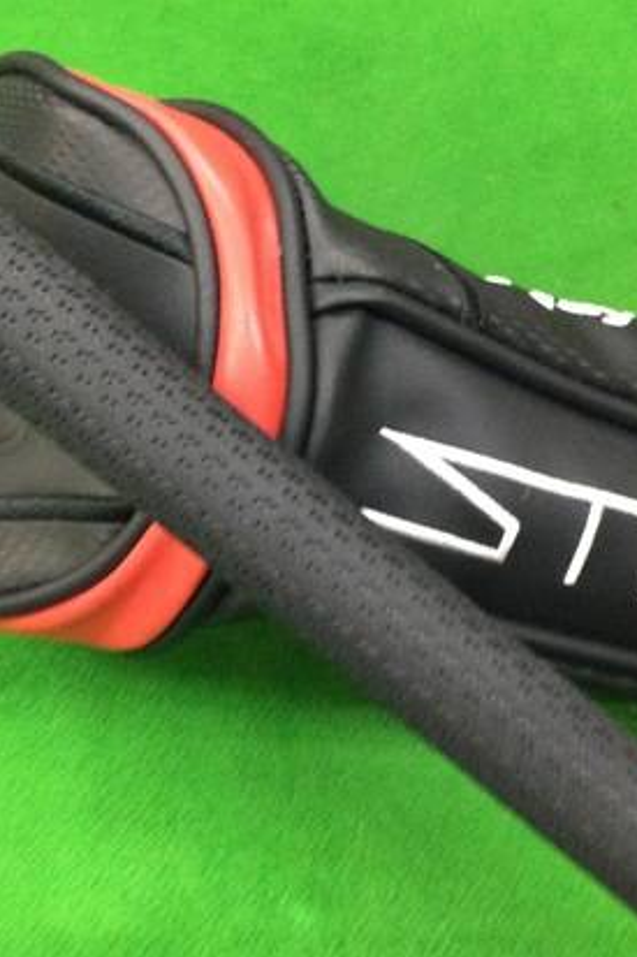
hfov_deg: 27.0
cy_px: 514
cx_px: 331
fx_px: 1328
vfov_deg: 39.6
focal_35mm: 50
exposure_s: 1/24
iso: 200
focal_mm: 3.3
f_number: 2.4
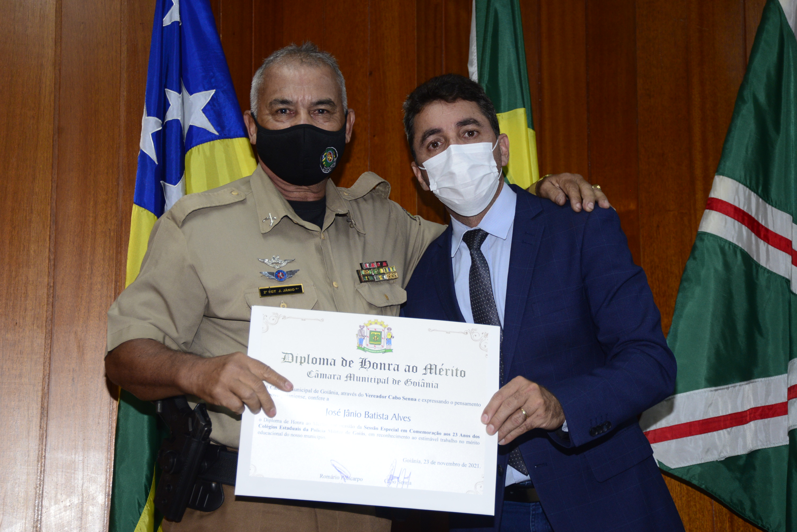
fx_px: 1462
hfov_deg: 30.5
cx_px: 398
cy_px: 266
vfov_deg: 20.6
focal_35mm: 66
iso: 1600
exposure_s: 1/125
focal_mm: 66
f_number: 5.3
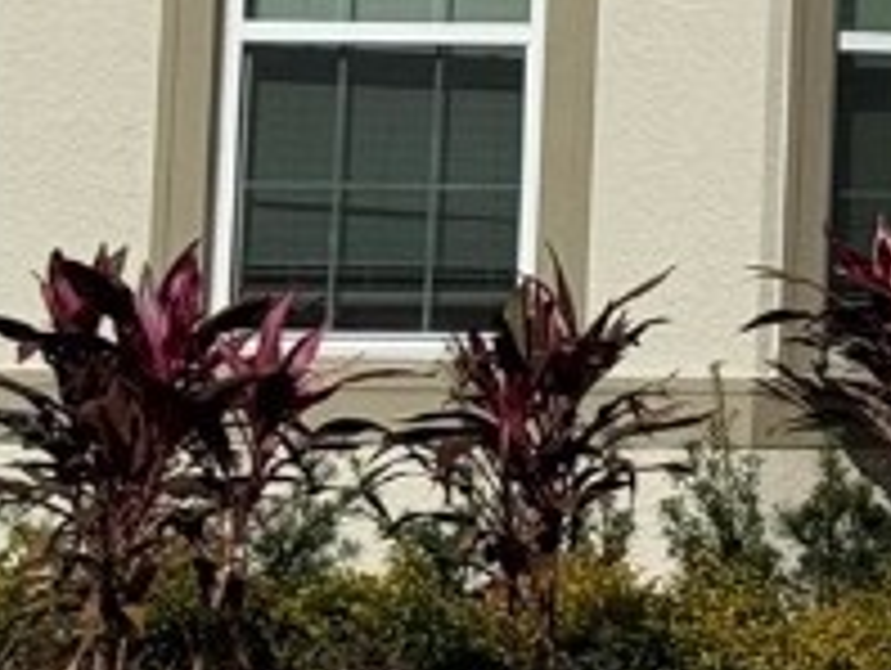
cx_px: 1984
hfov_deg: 7.5
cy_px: -328
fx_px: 6391
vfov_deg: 5.9
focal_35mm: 248
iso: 64
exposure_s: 1/15385
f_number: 1.78
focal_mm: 6.76
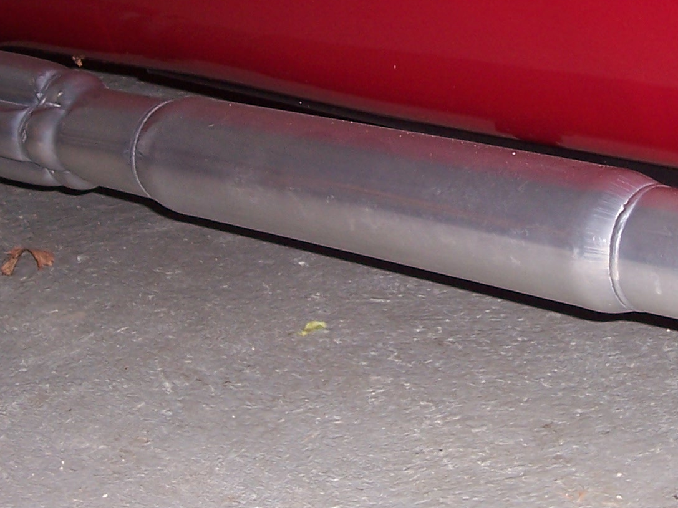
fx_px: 1743
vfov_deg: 16.5
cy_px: 130
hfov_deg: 22.0
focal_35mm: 89
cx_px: 419
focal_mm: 7
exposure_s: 1/60
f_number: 3
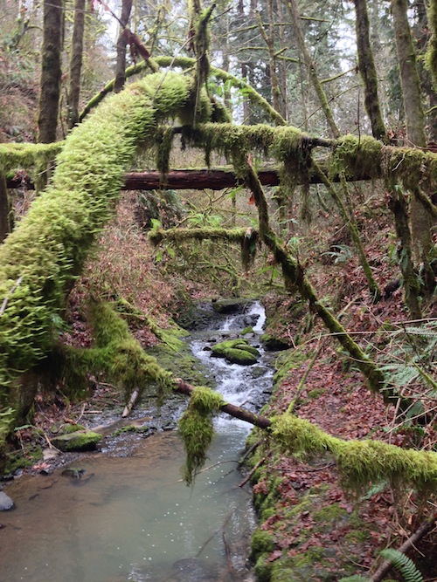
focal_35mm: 33
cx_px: 218
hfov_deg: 42.9
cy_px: 291
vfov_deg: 55.4
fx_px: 556
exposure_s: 1/24
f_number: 2.4
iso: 50
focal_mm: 4.13
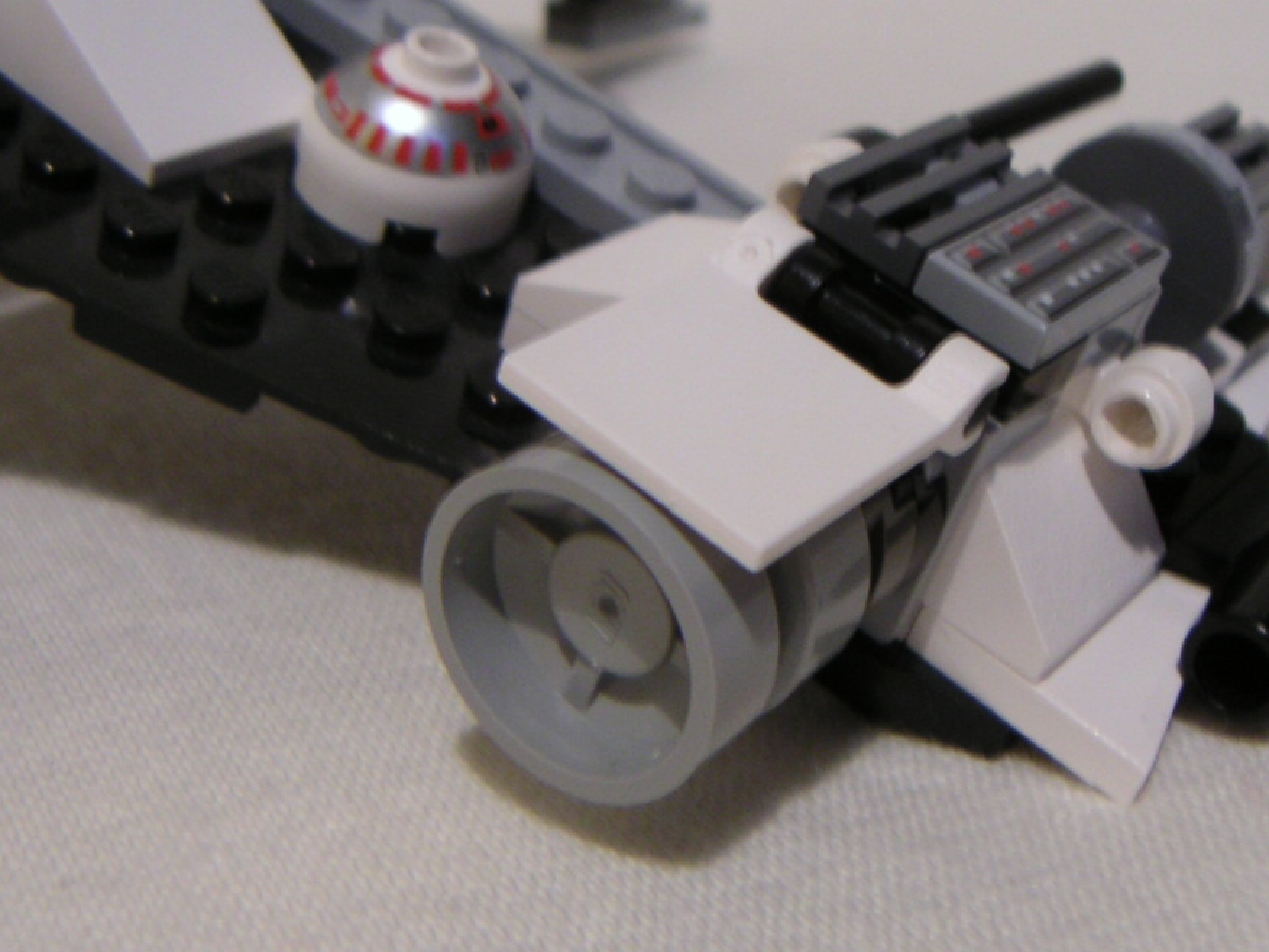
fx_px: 1980
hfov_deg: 35.5
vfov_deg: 27.0
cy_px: 405
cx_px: 687
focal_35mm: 54
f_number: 2.8
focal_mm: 4.8
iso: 100
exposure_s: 1/2
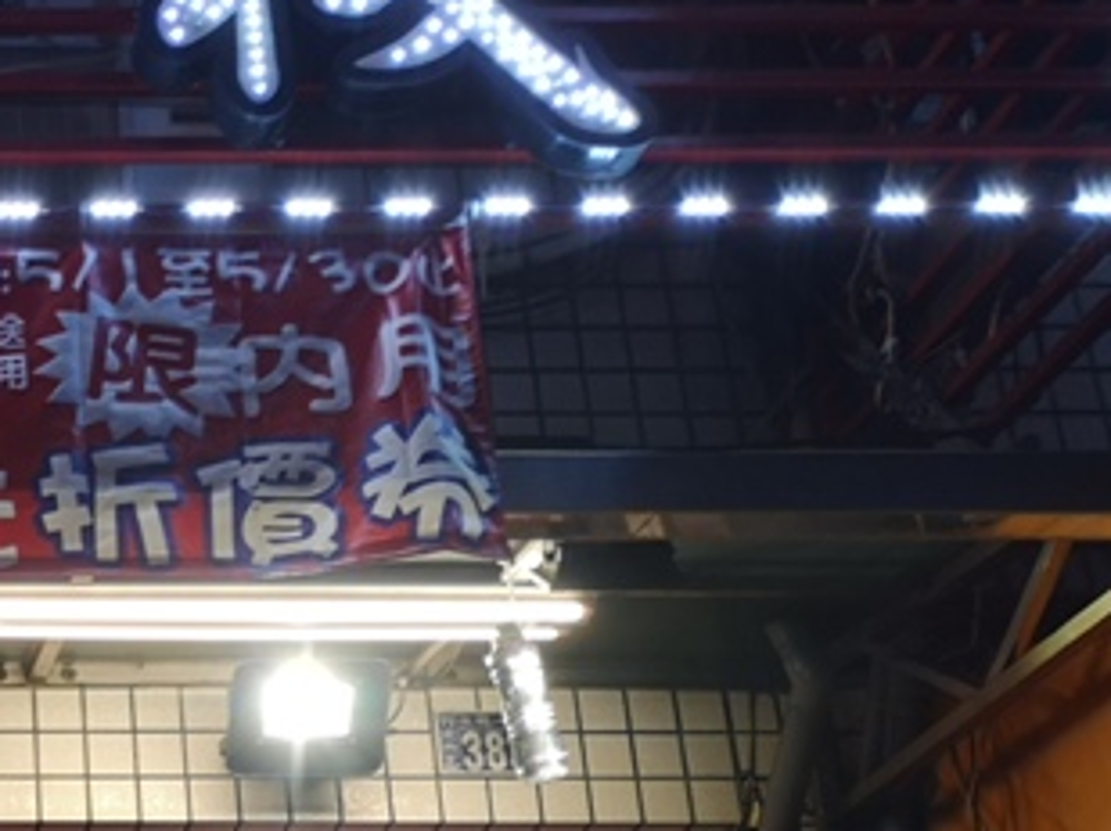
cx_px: -266
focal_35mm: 70
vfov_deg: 20.5
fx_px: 2244
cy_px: 759
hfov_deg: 24.8
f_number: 1.8
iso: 125
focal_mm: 3.95
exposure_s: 1/50
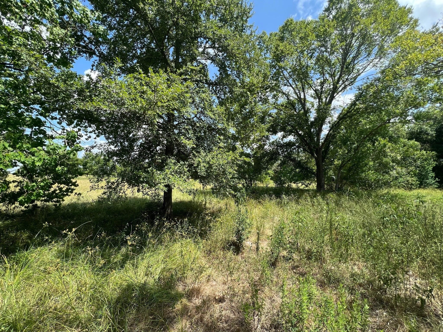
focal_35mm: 13
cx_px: 222
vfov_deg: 89.9
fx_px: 166
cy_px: 166
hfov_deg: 106.2
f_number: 1.8
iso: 32
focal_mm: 1.57
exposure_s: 1/511
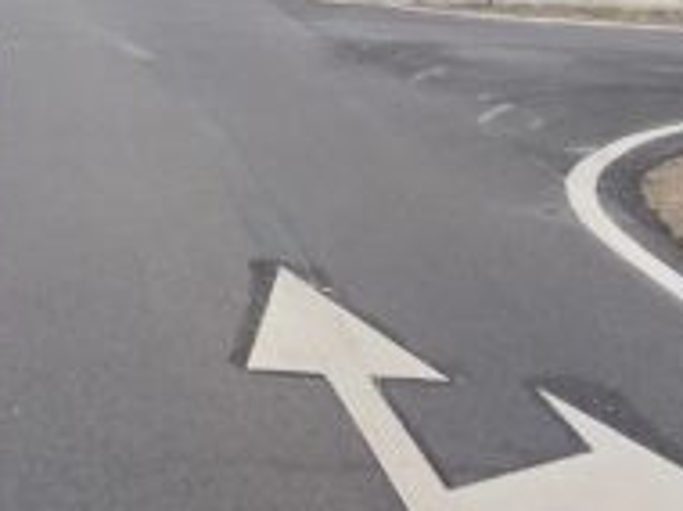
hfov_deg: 15.5
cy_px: -353
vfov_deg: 11.2
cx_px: -40
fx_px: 2444
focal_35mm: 124
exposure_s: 1/293
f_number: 1.65
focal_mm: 6.18
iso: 50
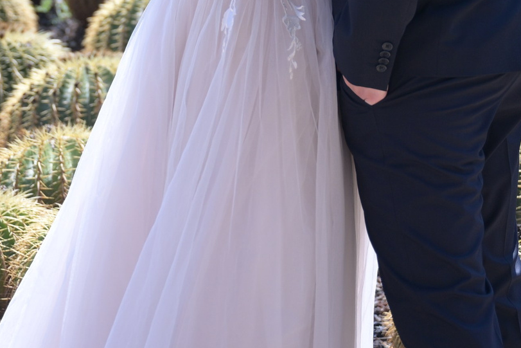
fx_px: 2605
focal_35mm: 180
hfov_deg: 11.4
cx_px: 190
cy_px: -200
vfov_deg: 7.5
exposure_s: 1/800
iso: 100
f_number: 3.2
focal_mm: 57
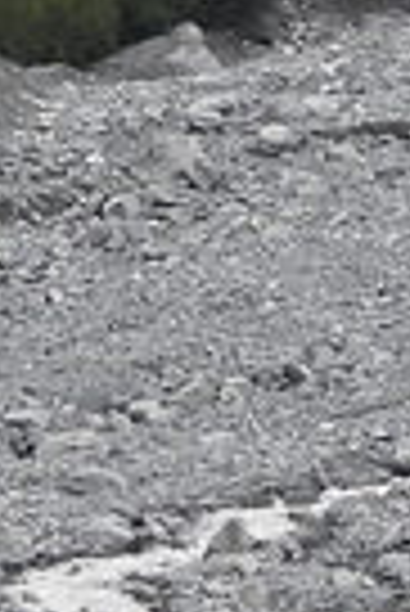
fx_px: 22491
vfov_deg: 1.6
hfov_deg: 1.0
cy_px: -256
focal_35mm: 1320
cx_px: -405
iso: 100
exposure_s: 1/400
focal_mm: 24.1
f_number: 4
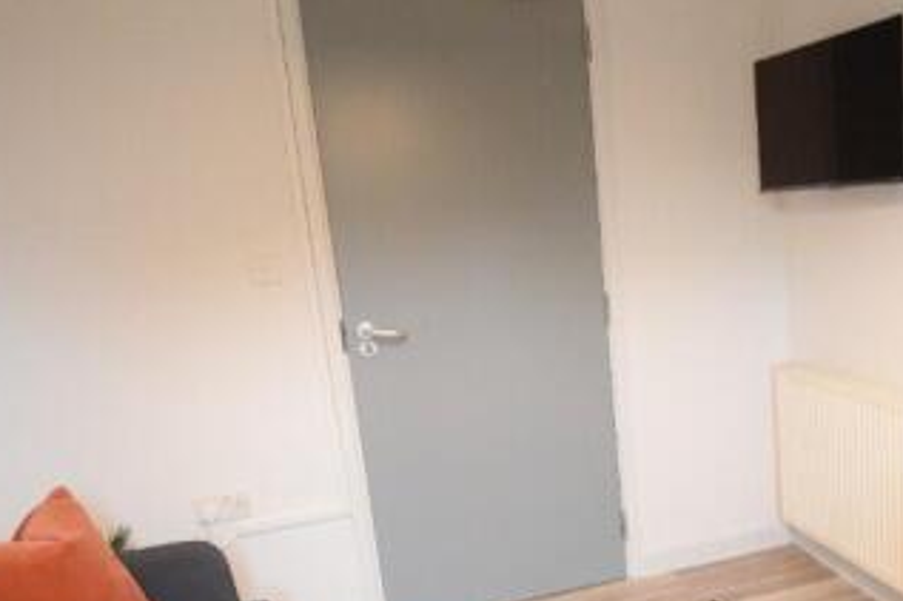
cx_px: 714
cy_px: 389
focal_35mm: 31
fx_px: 777
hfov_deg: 56.3
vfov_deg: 41.9
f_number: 3.5
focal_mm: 10
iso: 2800
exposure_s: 1/60
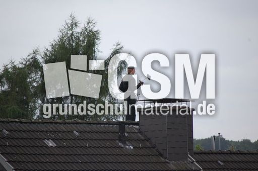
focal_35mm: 300
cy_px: 86
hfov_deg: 6.9
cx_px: 129
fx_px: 2147
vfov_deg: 4.6
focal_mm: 200
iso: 400
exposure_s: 1/320
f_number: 5.6
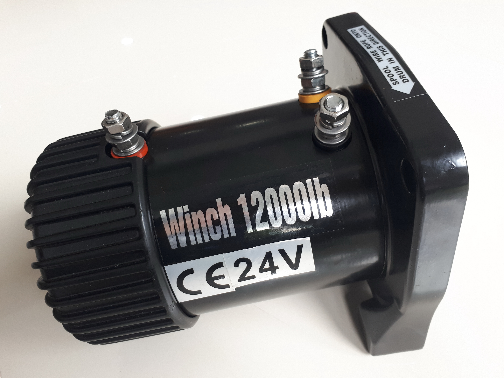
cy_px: 189
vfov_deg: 51.4
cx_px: 252
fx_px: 393
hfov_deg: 65.3
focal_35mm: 27
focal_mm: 3.6
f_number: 1.9
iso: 64
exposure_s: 1/50
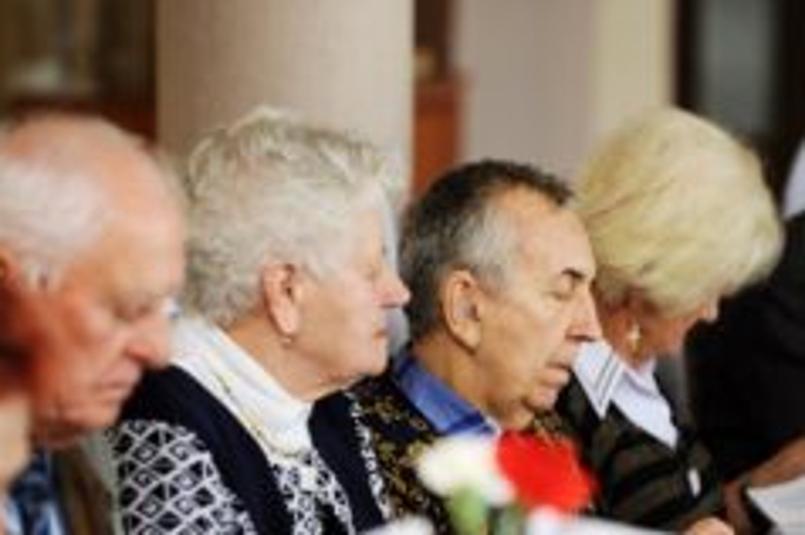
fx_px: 5248
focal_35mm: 235
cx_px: 507
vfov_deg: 5.8
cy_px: 335
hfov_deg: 8.8
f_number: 2.8
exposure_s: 1/250
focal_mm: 140
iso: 800
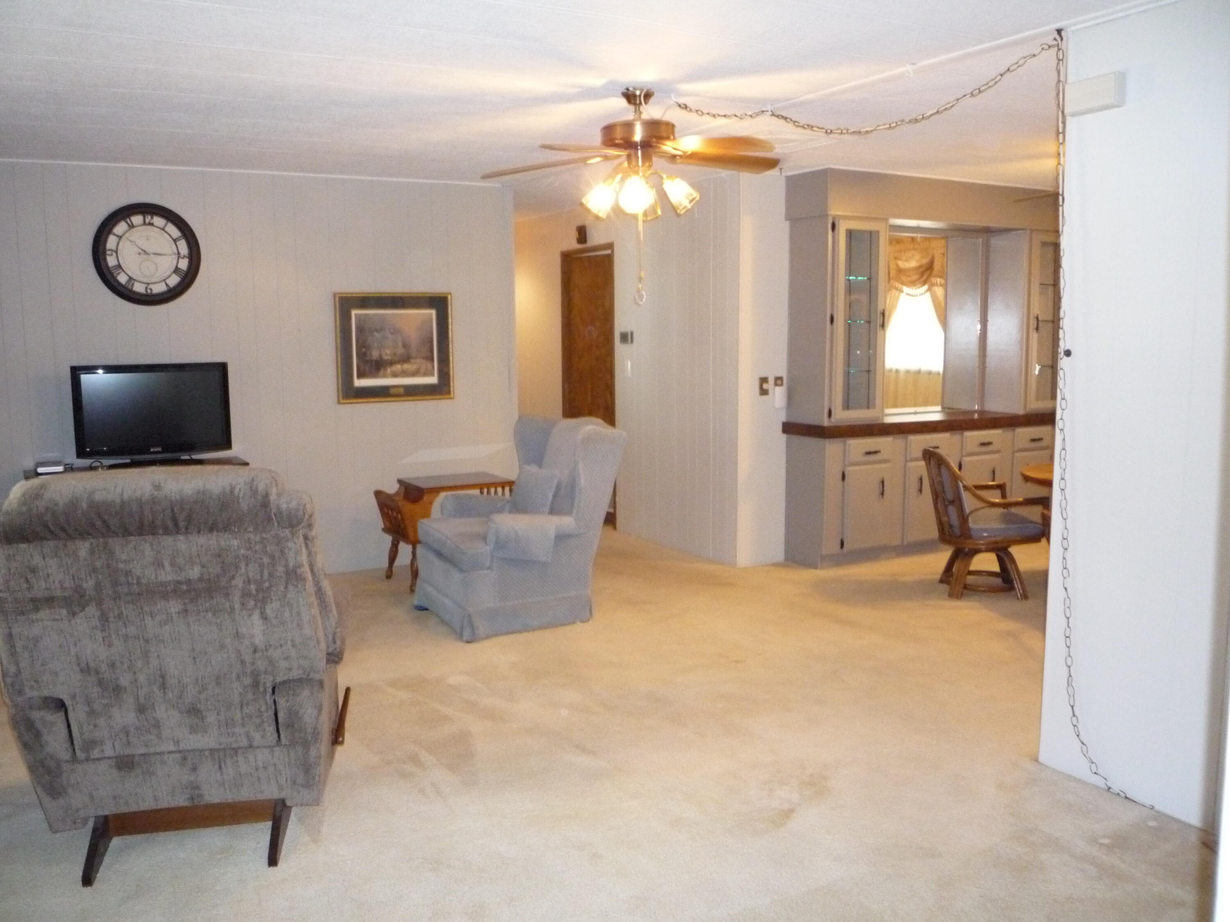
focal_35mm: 30
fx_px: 1066
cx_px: 615
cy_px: 461
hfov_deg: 60.0
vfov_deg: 46.8
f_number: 3.3
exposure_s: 1/30
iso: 640
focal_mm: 5.2
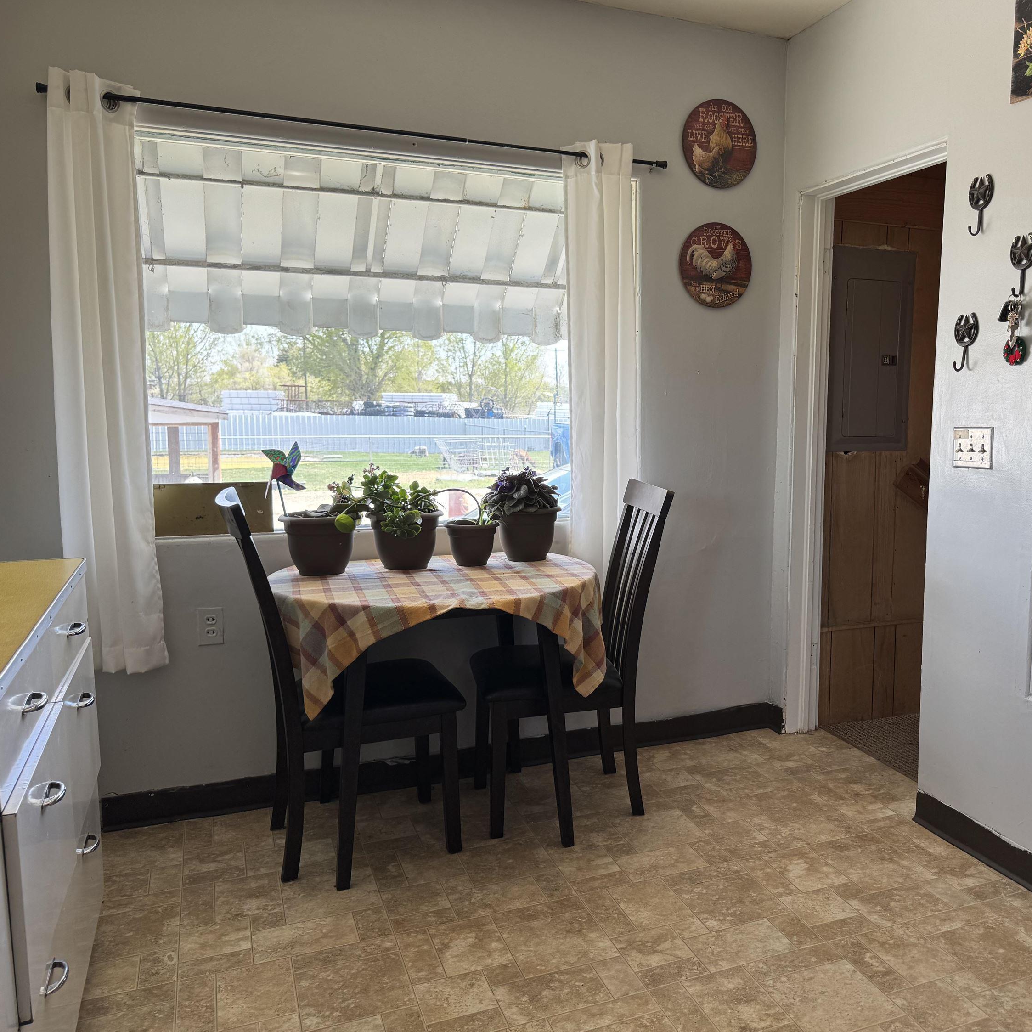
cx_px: 688
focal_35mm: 29
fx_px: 978
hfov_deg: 54.5
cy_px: 513
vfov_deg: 55.6
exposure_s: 1/147
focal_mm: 6.76
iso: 64
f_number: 1.78
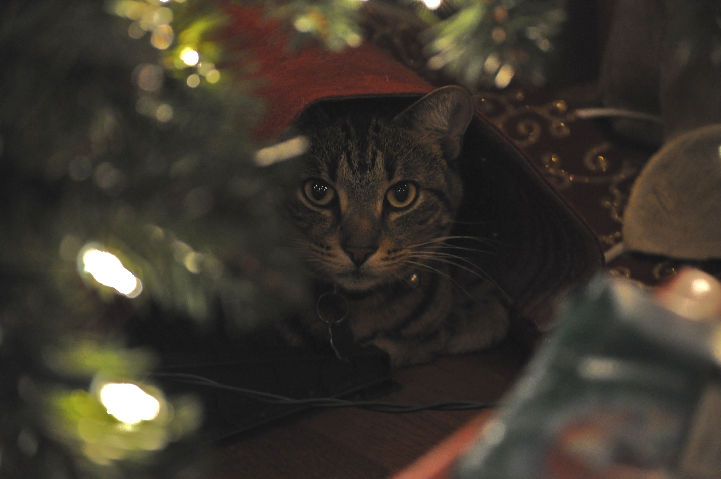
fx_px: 2250
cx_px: 360
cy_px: 240
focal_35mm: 112
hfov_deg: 18.2
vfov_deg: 12.1
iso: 1600
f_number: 4.2
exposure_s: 1/25
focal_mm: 75
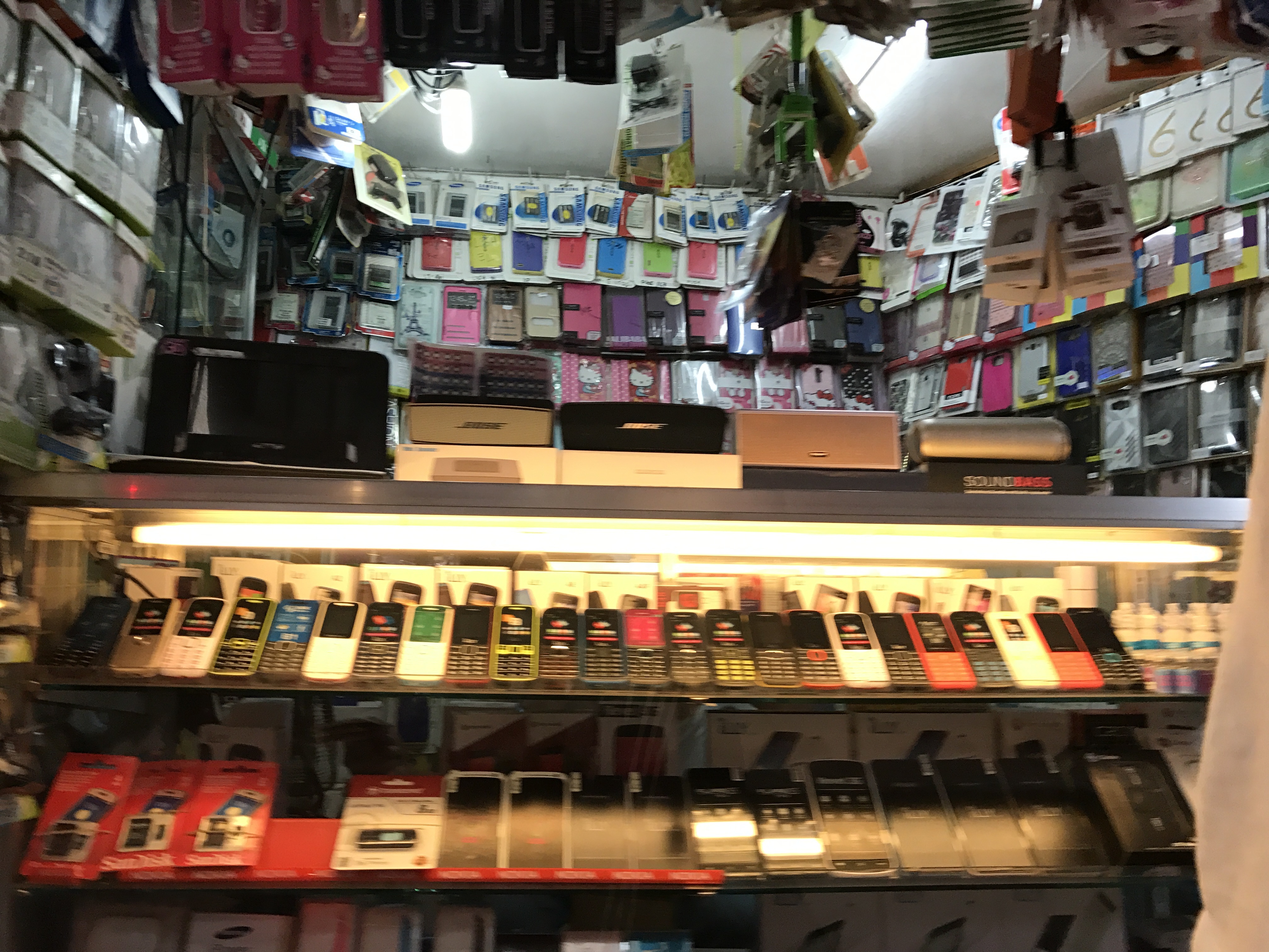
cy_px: 476
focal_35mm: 28
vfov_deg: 49.7
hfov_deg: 63.4
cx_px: 634
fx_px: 1026
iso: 25
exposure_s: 1/30
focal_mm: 3.99
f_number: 1.8
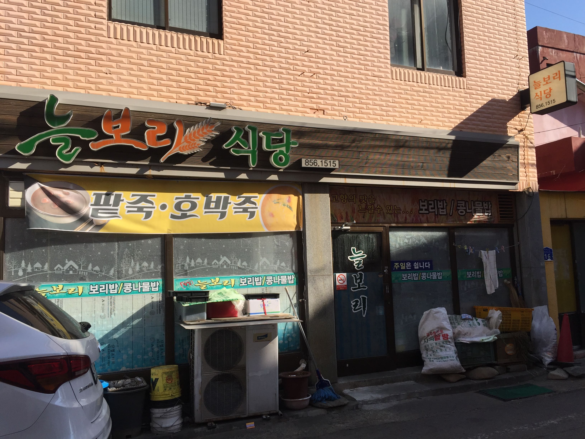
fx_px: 490
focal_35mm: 29
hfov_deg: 61.7
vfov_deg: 48.2
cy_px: 220
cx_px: 292
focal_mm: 4.15
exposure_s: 1/1582
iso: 32
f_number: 2.2
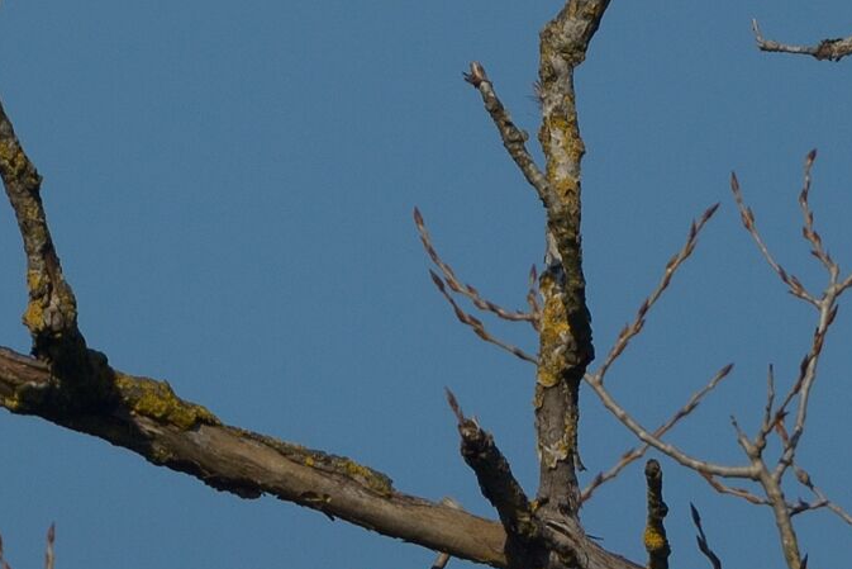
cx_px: 362
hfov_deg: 0.7
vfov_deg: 0.5
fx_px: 71768
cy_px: -426
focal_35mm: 3032
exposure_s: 1/8000
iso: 800
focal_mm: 850
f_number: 6.3
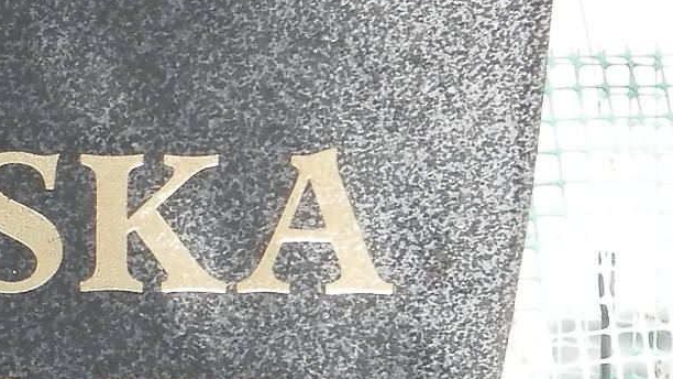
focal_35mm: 374
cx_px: -594
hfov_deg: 5.7
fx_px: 6673
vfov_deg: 3.2
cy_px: 3
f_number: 4.2
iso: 125
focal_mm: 14.6
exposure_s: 1/160
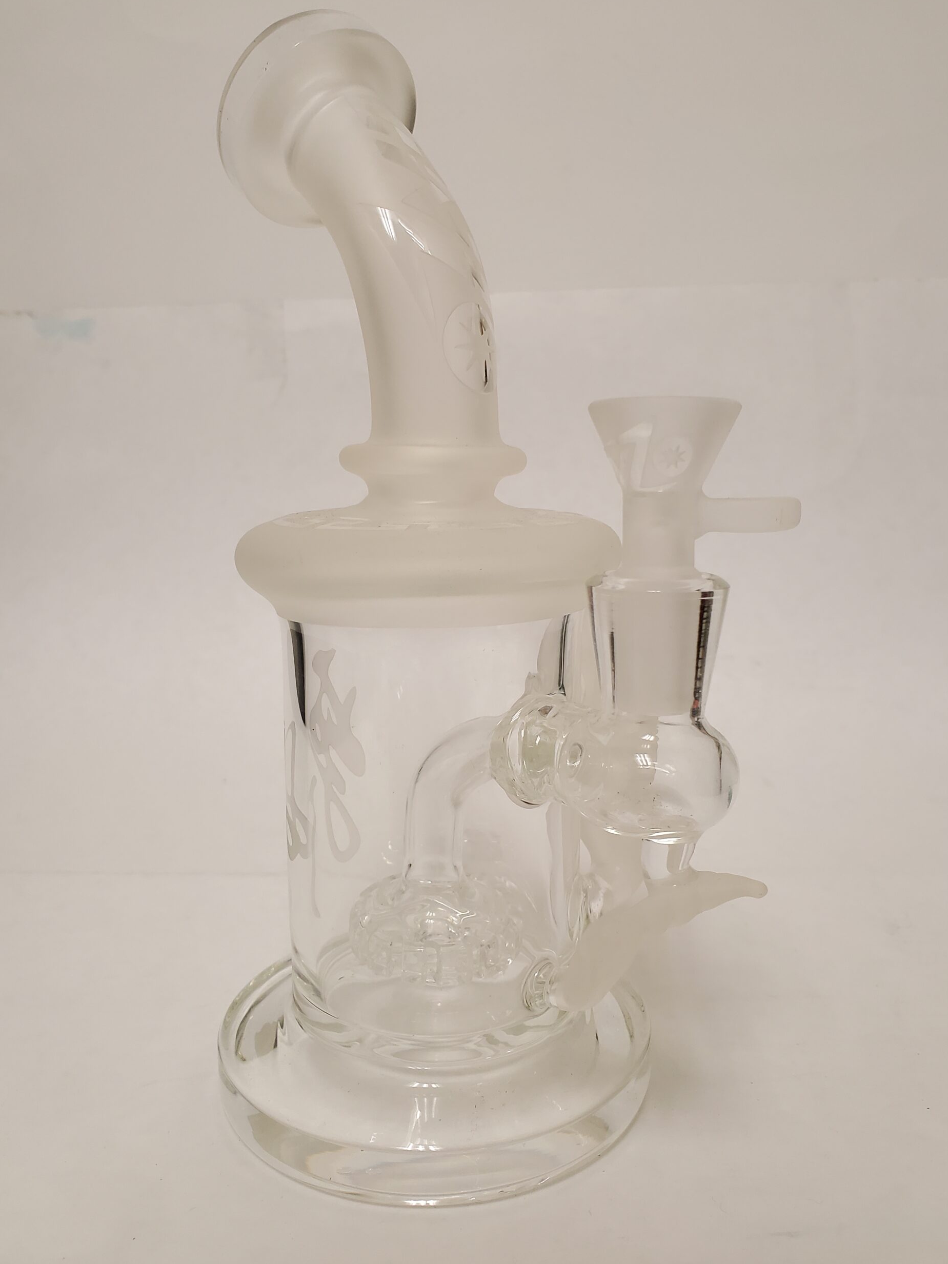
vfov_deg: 65.3
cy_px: 609
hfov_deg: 51.3
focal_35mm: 27
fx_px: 986
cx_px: 492
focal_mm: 4.3
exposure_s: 1/120
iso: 320
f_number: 2.4
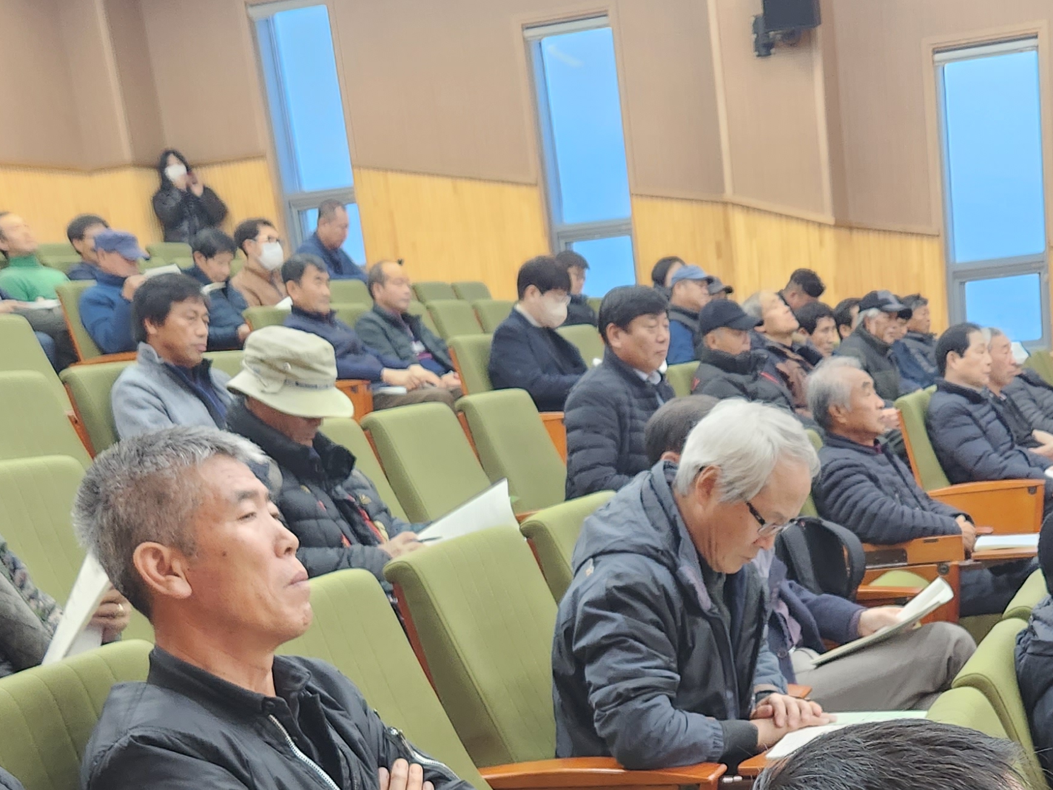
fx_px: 1612
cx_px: 722
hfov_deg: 35.7
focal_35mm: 53
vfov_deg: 26.4
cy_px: 744
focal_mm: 5.4
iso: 400
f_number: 1.8
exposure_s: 1/120
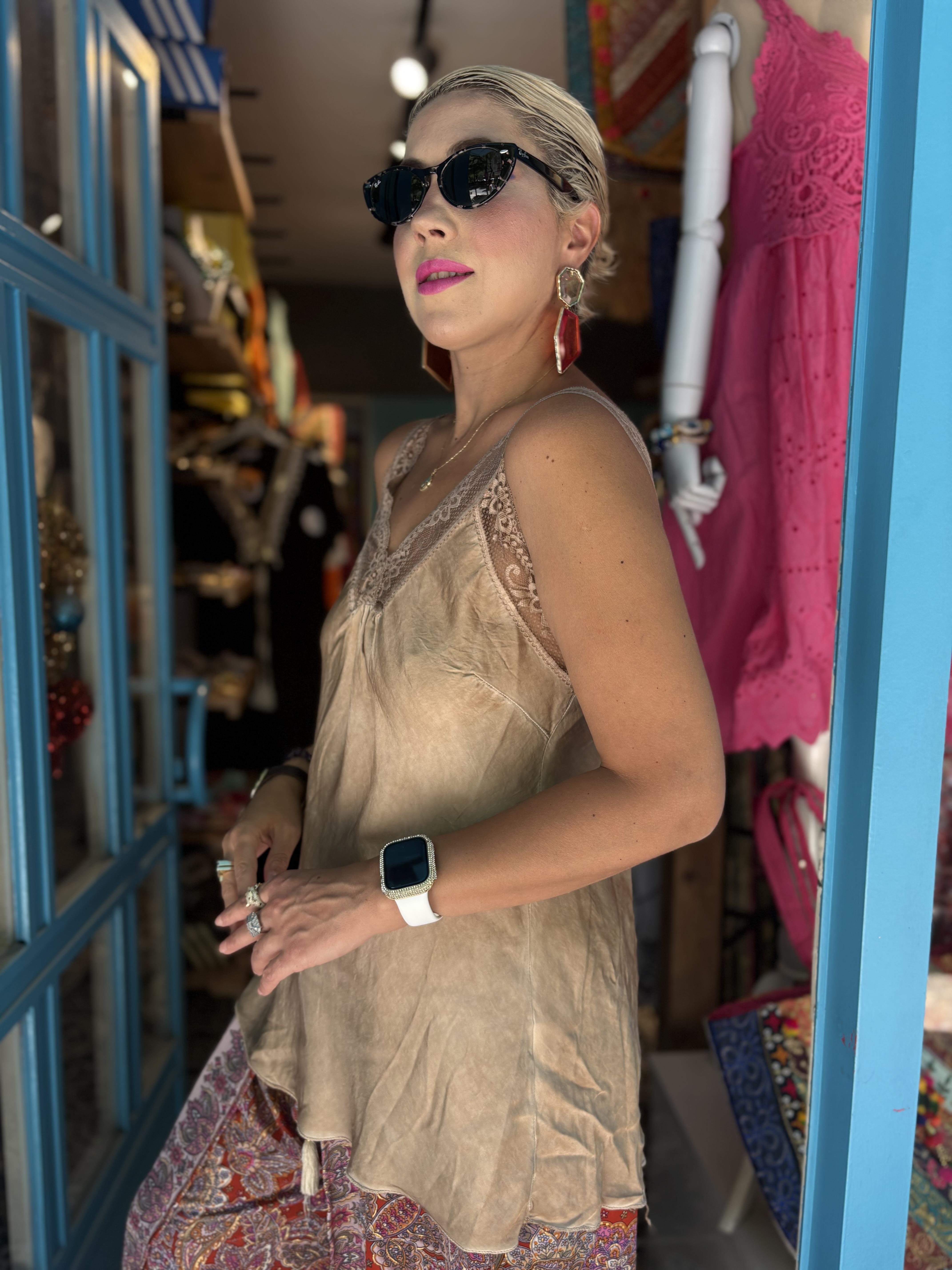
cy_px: 635
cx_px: 476
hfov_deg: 53.1
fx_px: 953
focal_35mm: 26
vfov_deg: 67.3
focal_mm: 5.96
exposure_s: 1/182
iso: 40
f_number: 1.6
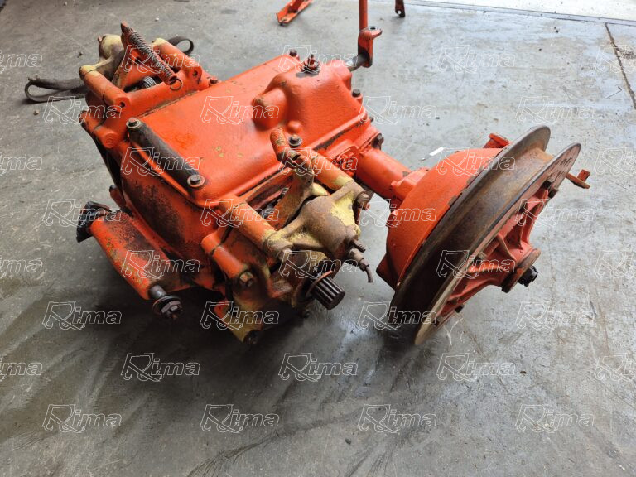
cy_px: 238
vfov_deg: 58.9
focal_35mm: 23
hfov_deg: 73.9
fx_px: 423
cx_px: 318
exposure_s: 1/180
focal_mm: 5.4
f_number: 1.8
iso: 80
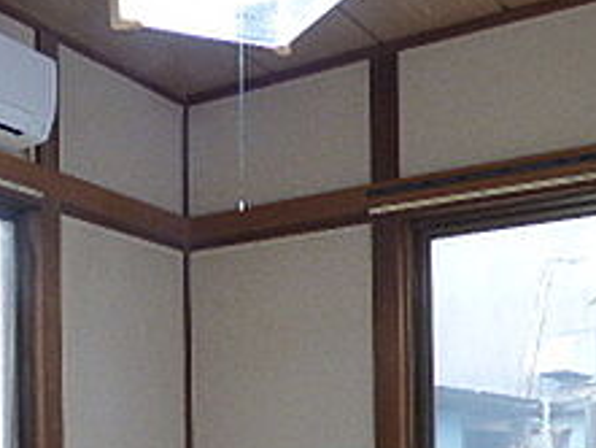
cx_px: 148
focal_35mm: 58
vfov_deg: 23.8
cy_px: 480
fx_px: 999
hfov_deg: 32.6
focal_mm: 3.58
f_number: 2.8
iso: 250
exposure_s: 1/60
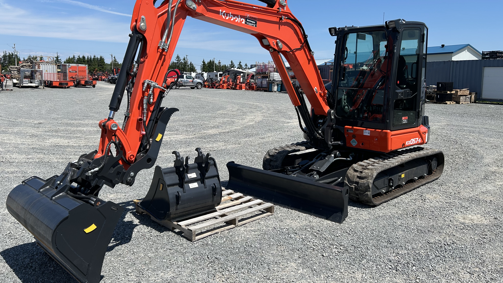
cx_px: 253
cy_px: 122
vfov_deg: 40.1
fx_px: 387
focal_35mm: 29
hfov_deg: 66.1
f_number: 1.5
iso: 50
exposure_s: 1/4444
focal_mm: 5.7
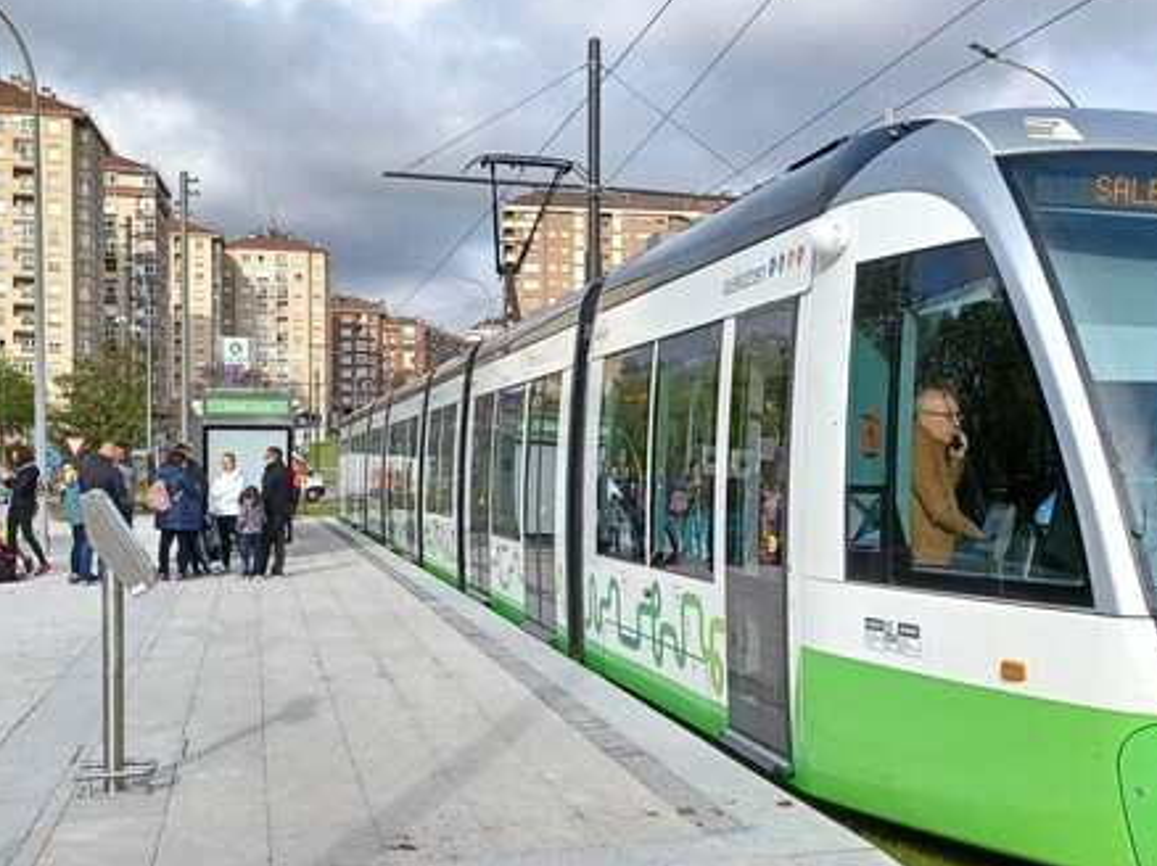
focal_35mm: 44
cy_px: 449
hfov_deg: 42.4
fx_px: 1470
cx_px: 777
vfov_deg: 32.8
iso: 32
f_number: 1.8
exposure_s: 1/289
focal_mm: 4.6
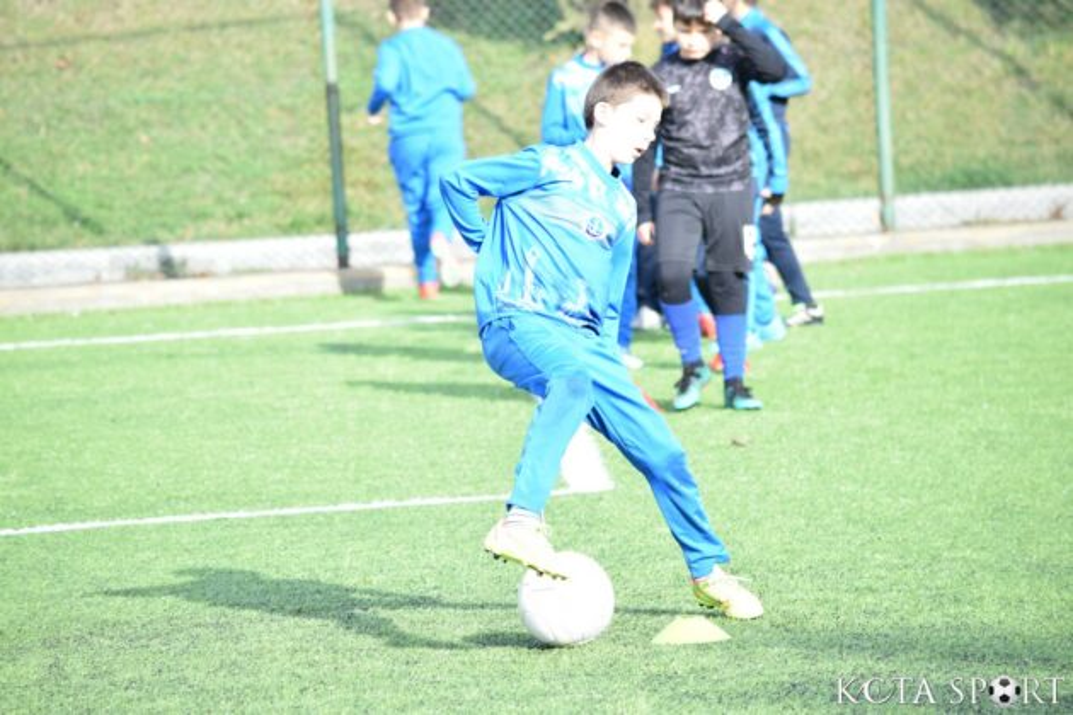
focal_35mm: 255
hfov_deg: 8.1
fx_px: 7600
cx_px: 536
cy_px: 358
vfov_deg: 5.4
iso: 800
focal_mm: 170
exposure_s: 1/1000
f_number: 5
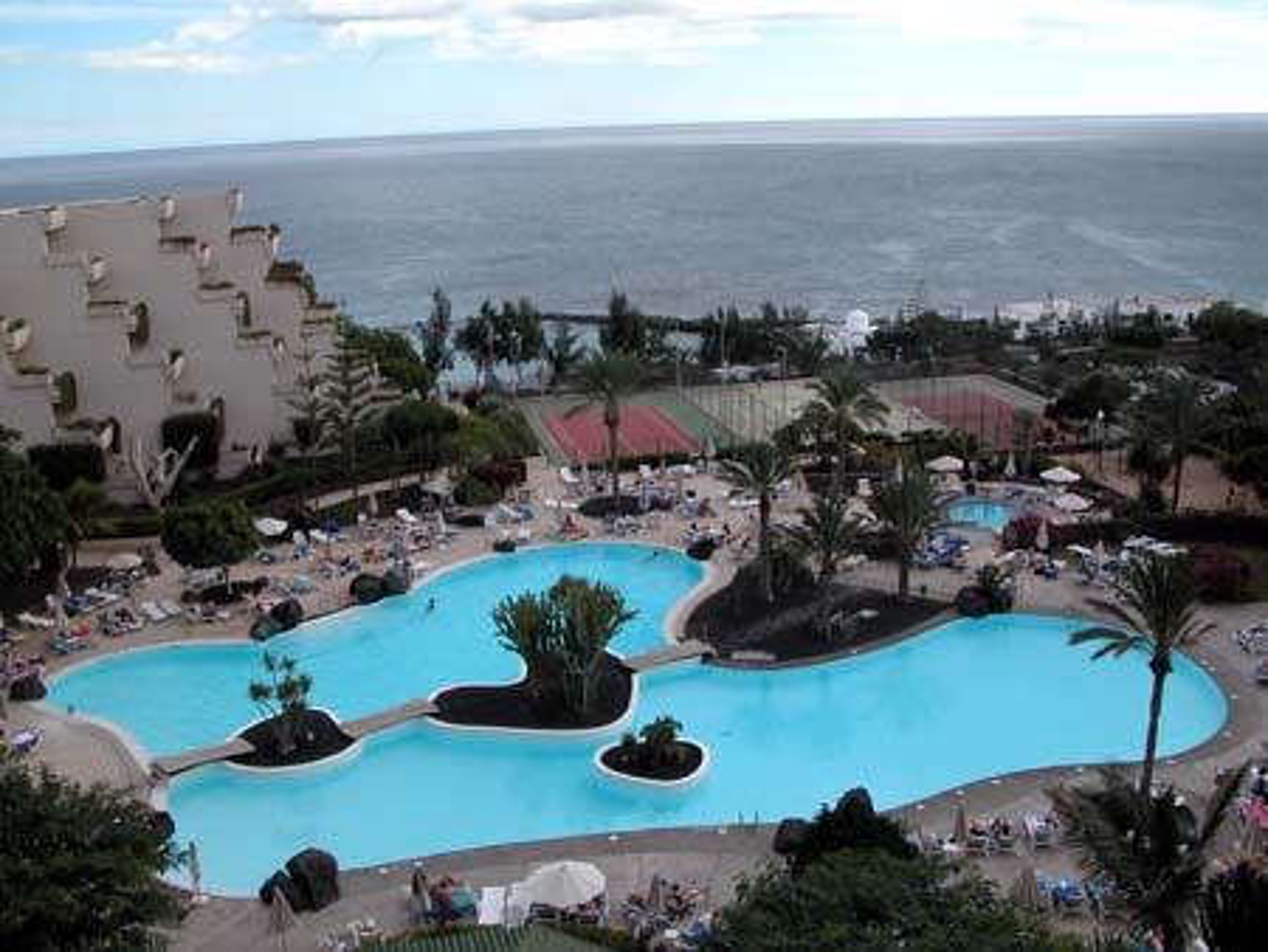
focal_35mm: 34
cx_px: 634
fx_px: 1246
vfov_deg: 41.8
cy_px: 476
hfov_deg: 53.9
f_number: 5
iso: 100
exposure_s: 1/550
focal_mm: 8.9
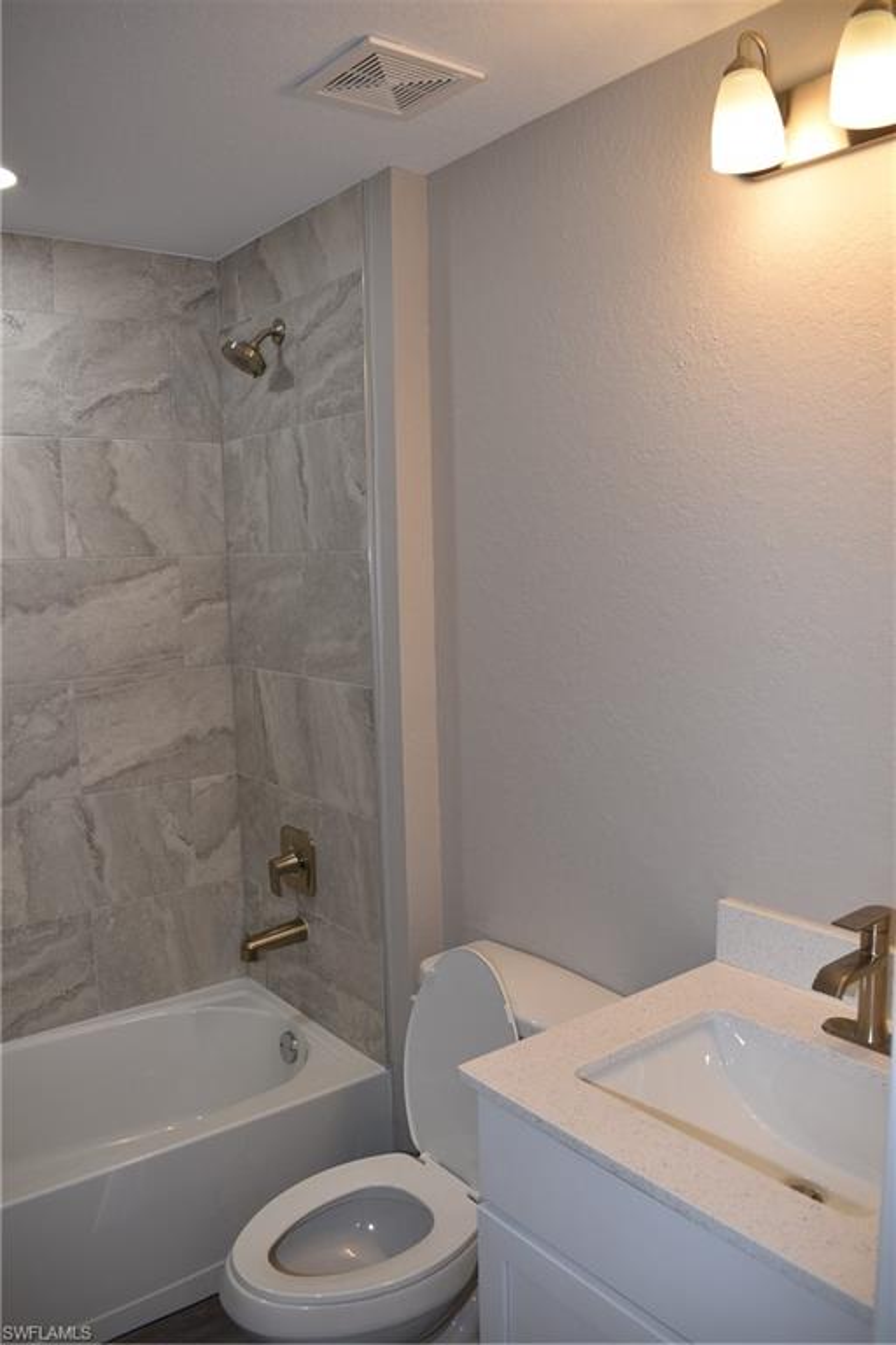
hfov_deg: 47.9
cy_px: 672
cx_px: 448
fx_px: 1008
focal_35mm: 27
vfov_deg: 67.4
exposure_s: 1/80
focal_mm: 18
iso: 200
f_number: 5
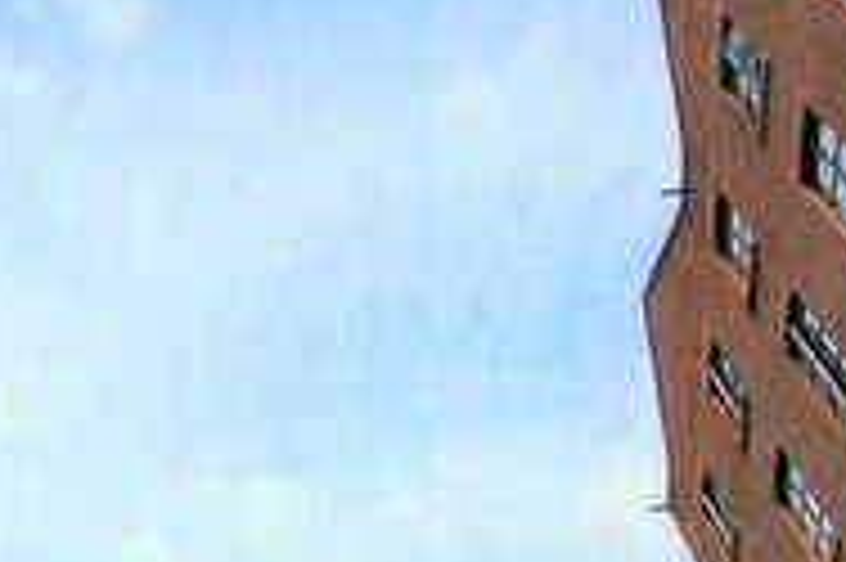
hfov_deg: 33.3
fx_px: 1315
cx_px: 40
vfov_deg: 23.9
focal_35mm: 56
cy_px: 135
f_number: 11
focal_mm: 10
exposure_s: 1/200
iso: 100
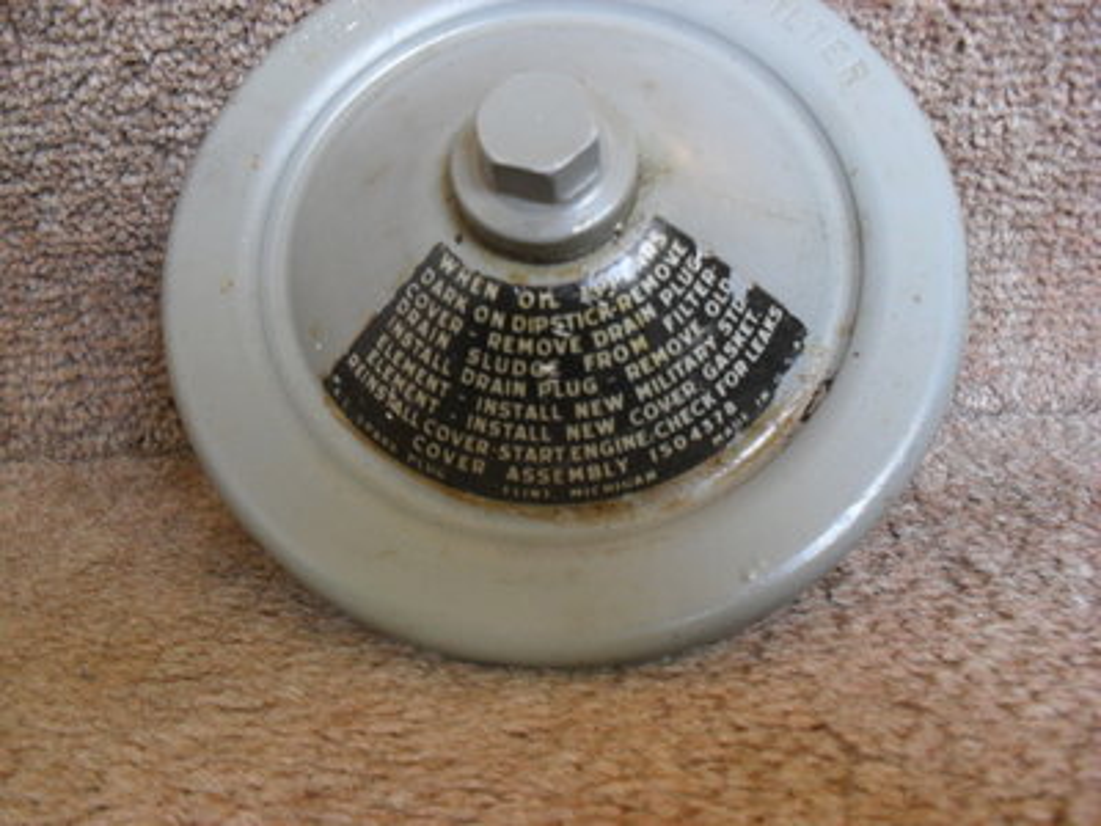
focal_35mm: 35
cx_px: 550
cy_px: 413
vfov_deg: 40.7
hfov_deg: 52.6
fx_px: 1113
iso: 240
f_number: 3.2
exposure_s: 1/15
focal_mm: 6.3
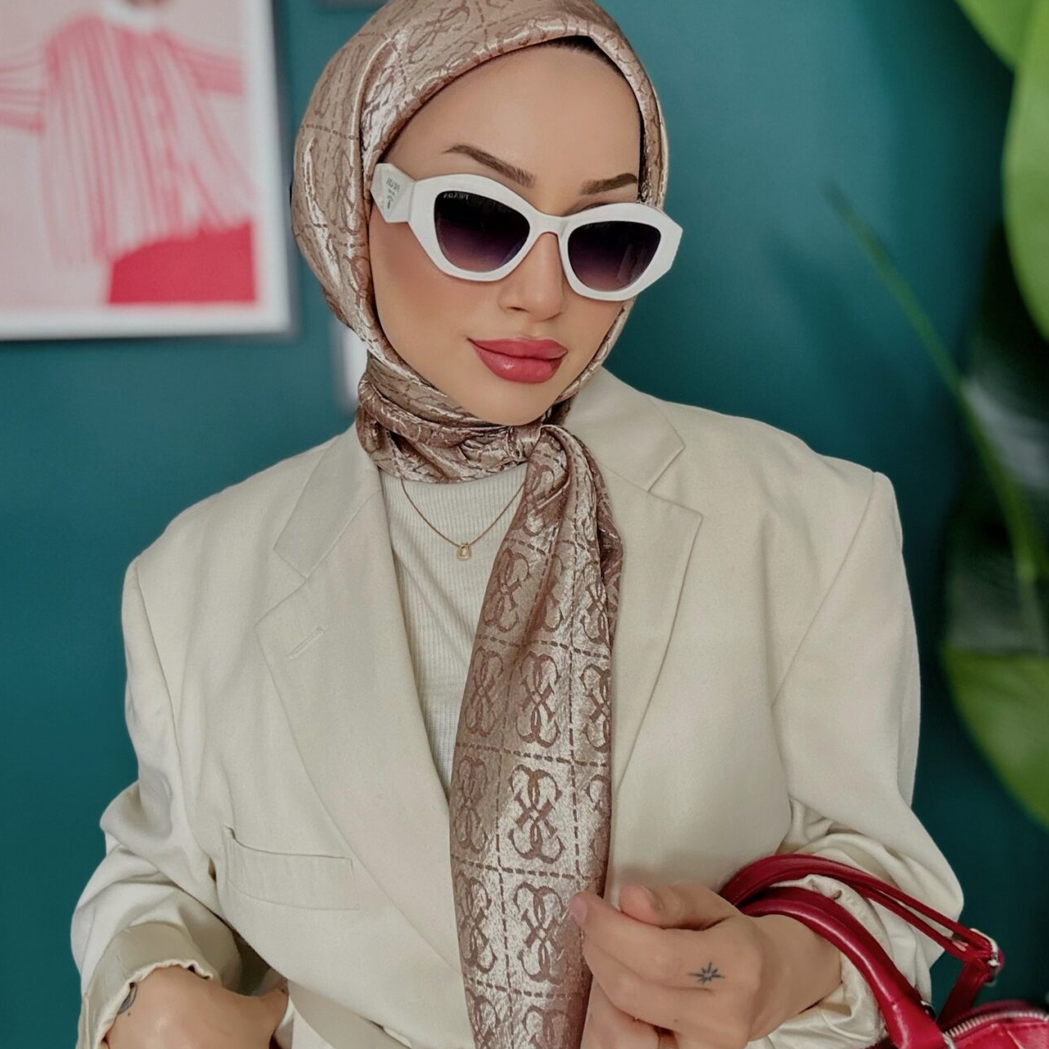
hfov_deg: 46.0
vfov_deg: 45.9
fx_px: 1234
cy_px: 438
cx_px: 518
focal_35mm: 36
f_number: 1.9
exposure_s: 1/30
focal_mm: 2.69
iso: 400
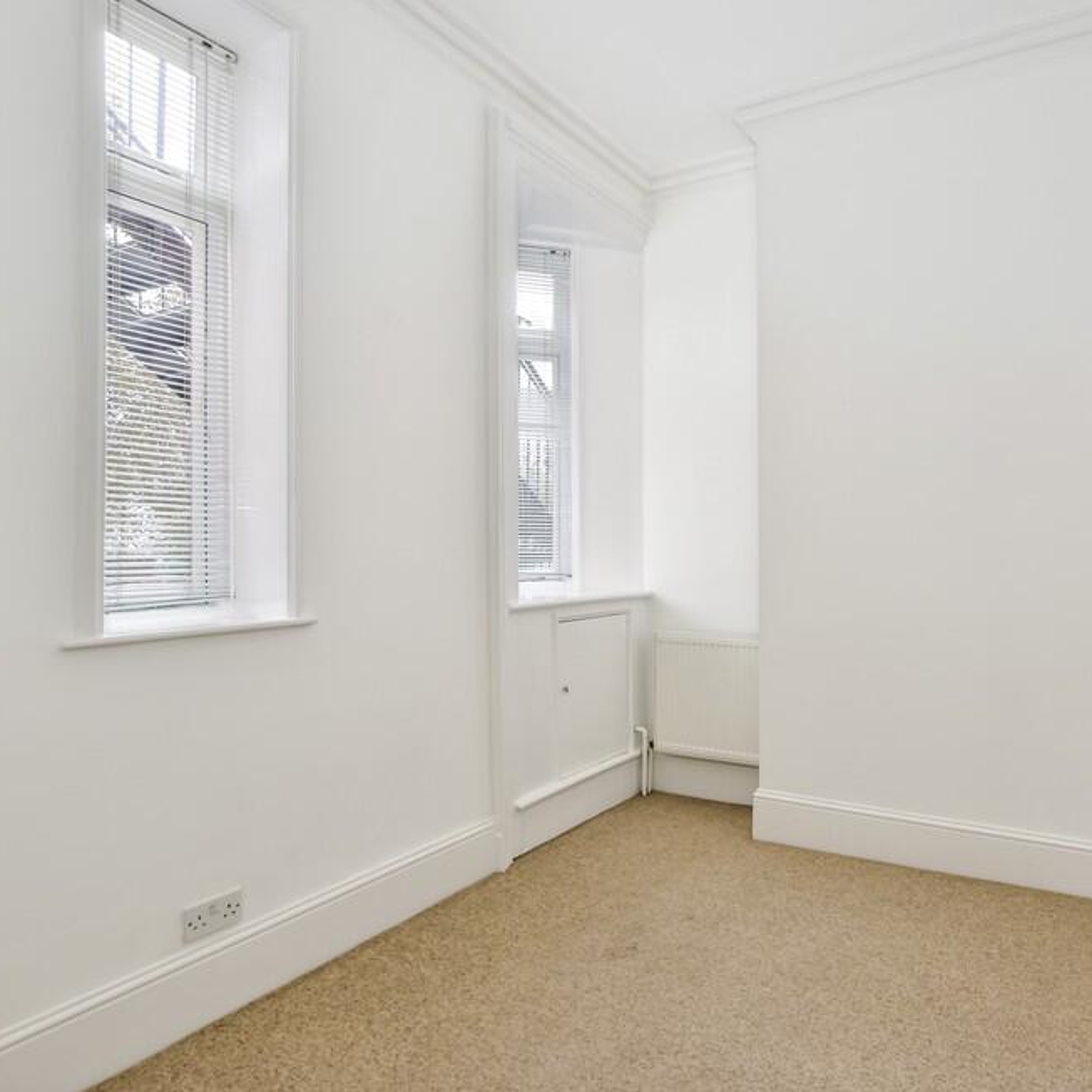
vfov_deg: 74.8
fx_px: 714
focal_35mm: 20
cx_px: 732
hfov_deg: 72.5
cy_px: 541
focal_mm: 10
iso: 640
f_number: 8
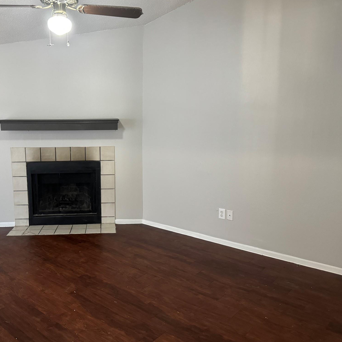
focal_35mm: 29
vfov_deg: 55.6
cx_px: 111
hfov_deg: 54.4
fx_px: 324
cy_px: 169
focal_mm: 6.76
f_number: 1.78
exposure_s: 1/60
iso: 500
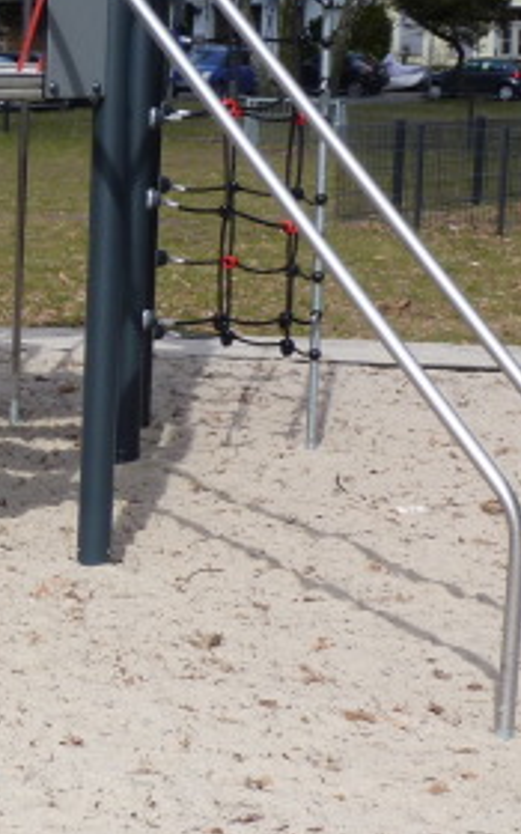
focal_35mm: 118
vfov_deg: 17.6
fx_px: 2681
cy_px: 280
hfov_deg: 10.4
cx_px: -464
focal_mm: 7
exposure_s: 1/200
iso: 80
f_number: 5
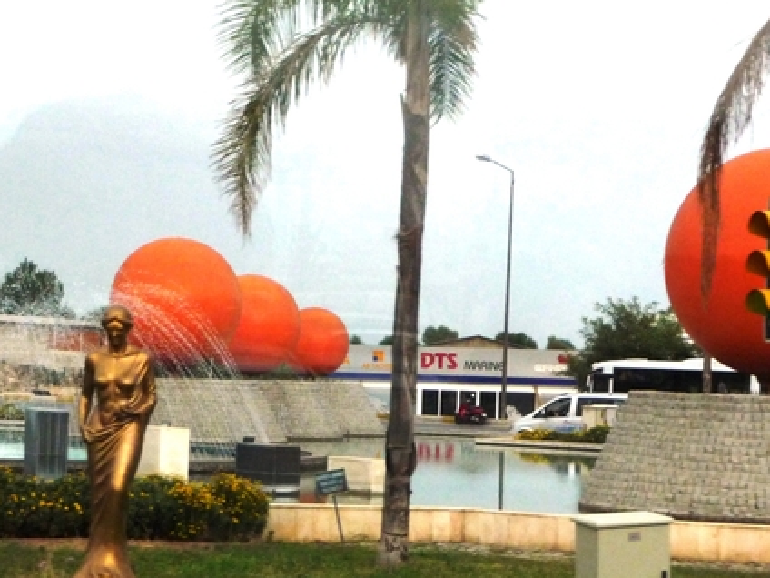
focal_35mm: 109
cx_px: 298
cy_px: 398
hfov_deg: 18.0
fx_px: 2425
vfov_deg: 13.6
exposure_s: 1/500
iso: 200
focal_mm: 13.1
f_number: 4.6
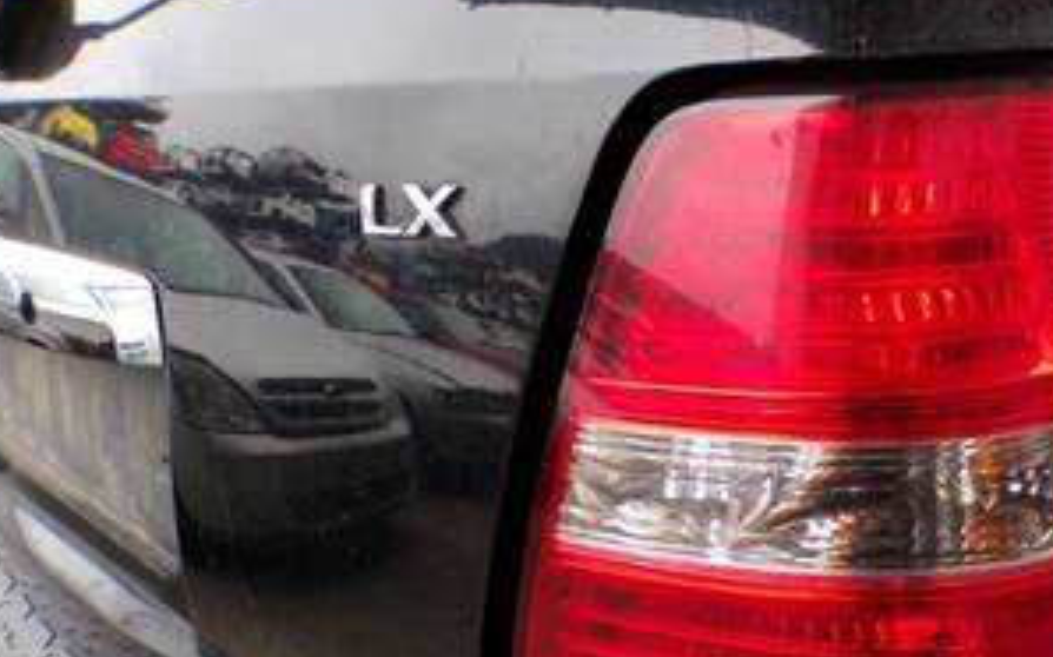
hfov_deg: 46.0
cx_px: 823
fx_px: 1176
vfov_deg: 30.8
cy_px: 477
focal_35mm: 41
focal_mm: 4.3
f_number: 3
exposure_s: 1/45
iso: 100
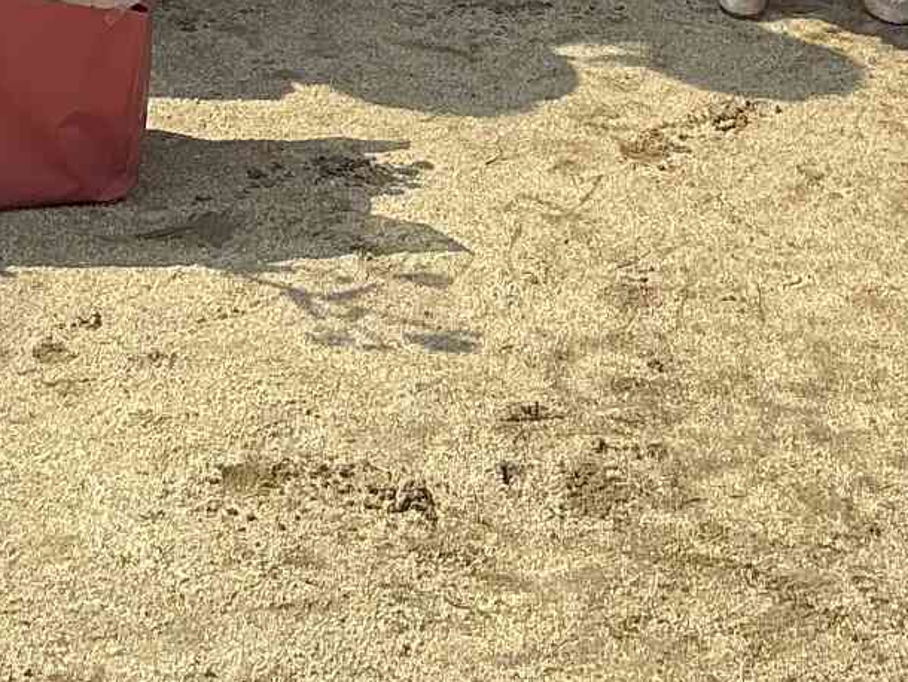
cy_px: -605
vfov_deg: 11.8
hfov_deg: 17.1
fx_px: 3018
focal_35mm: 115
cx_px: 439
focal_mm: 3
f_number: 1.8
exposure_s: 1/883
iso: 25
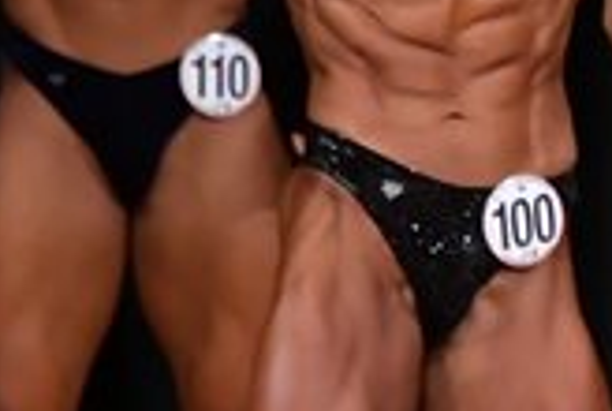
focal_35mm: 1343
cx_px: 1230
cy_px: 213
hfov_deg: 1.5
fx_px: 22872
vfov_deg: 1.0
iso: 4000
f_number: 5.6
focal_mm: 190
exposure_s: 1/400
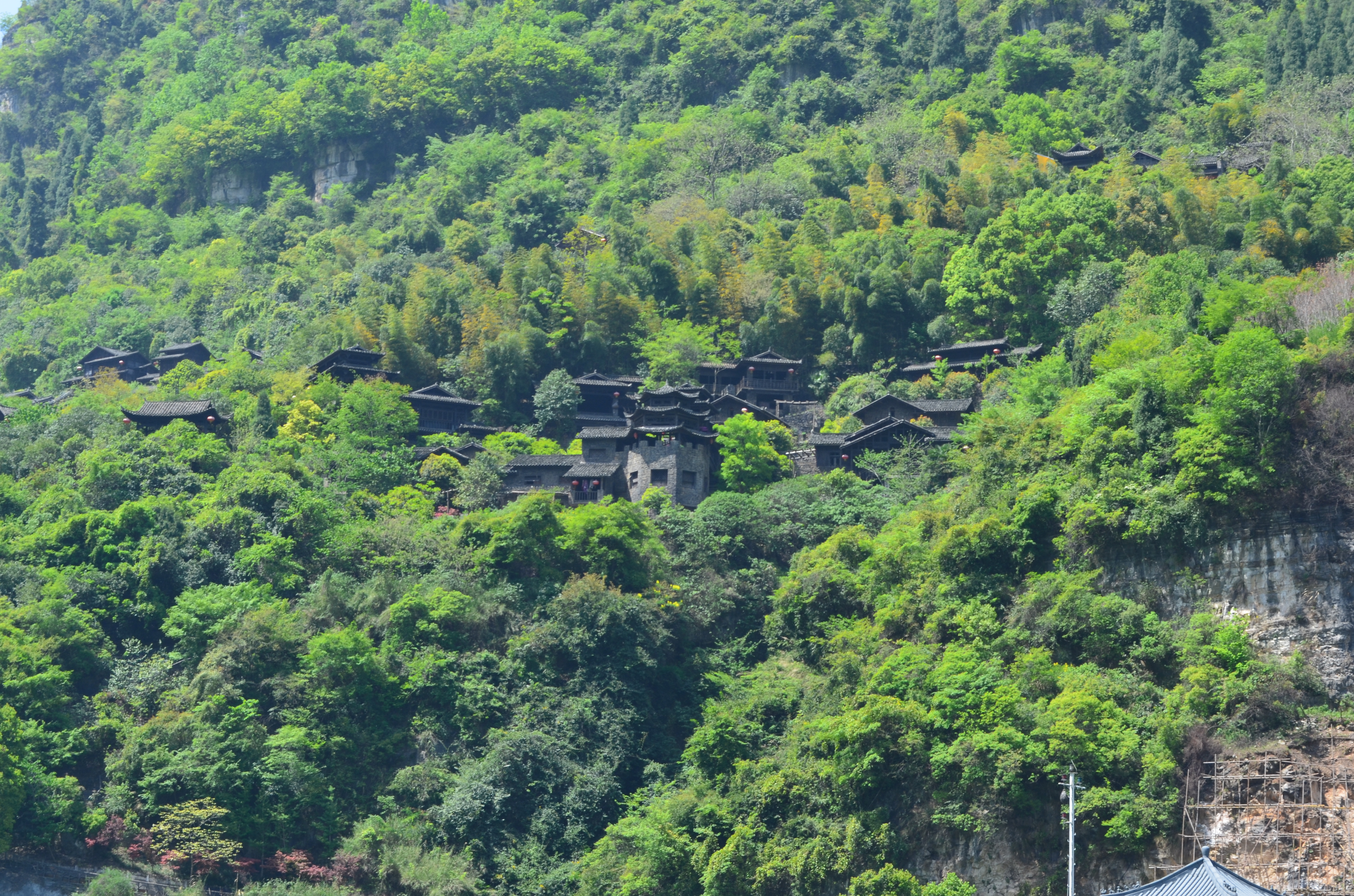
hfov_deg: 24.7
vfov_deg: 16.5
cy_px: 448
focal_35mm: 82
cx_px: 677
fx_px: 3096
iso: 200
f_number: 11
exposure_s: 1/100
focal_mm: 55
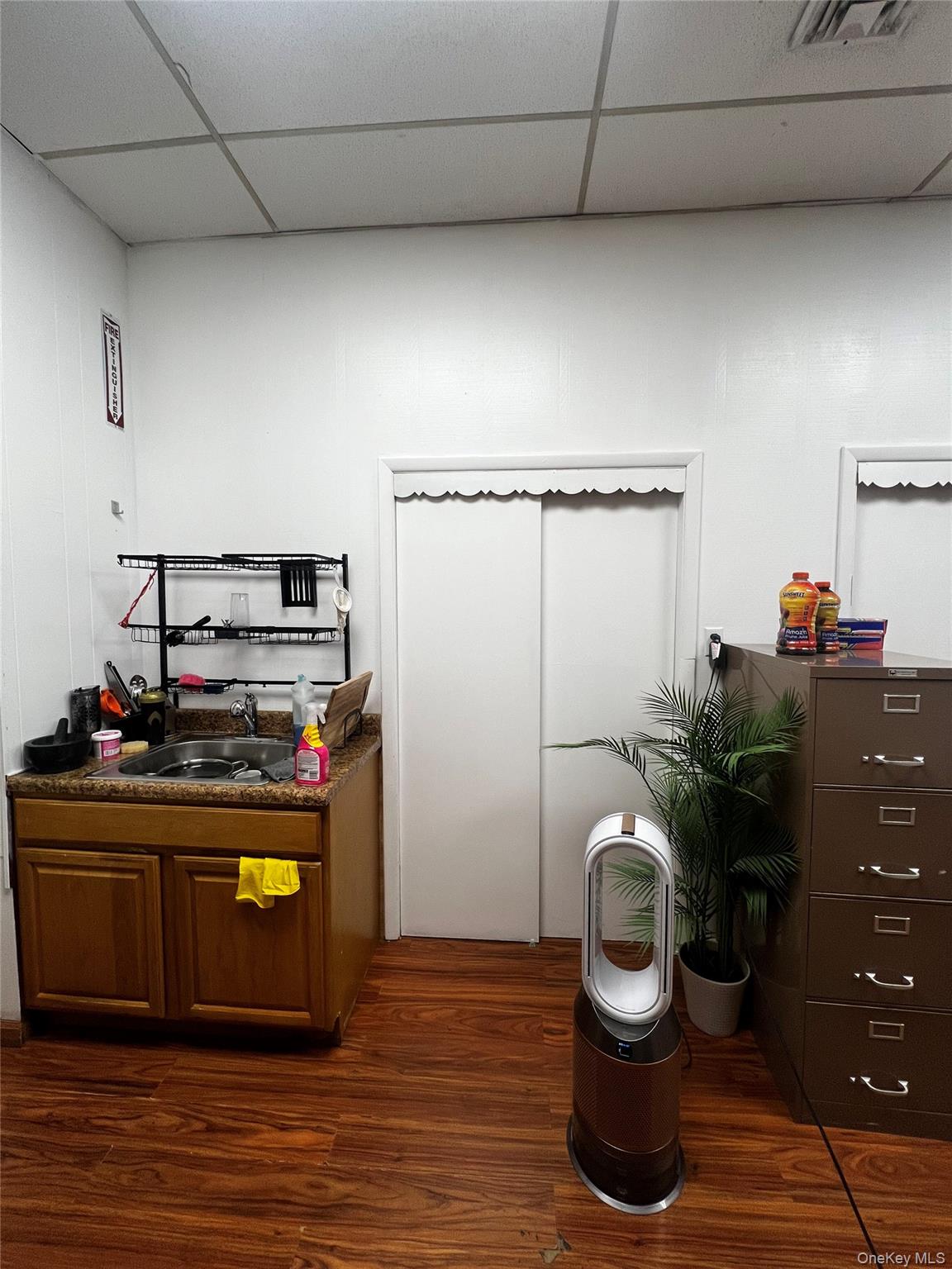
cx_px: 476
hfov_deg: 89.9
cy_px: 634
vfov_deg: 106.2
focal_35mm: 13
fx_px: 477
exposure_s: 1/120
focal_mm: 1.57
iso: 100
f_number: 1.8
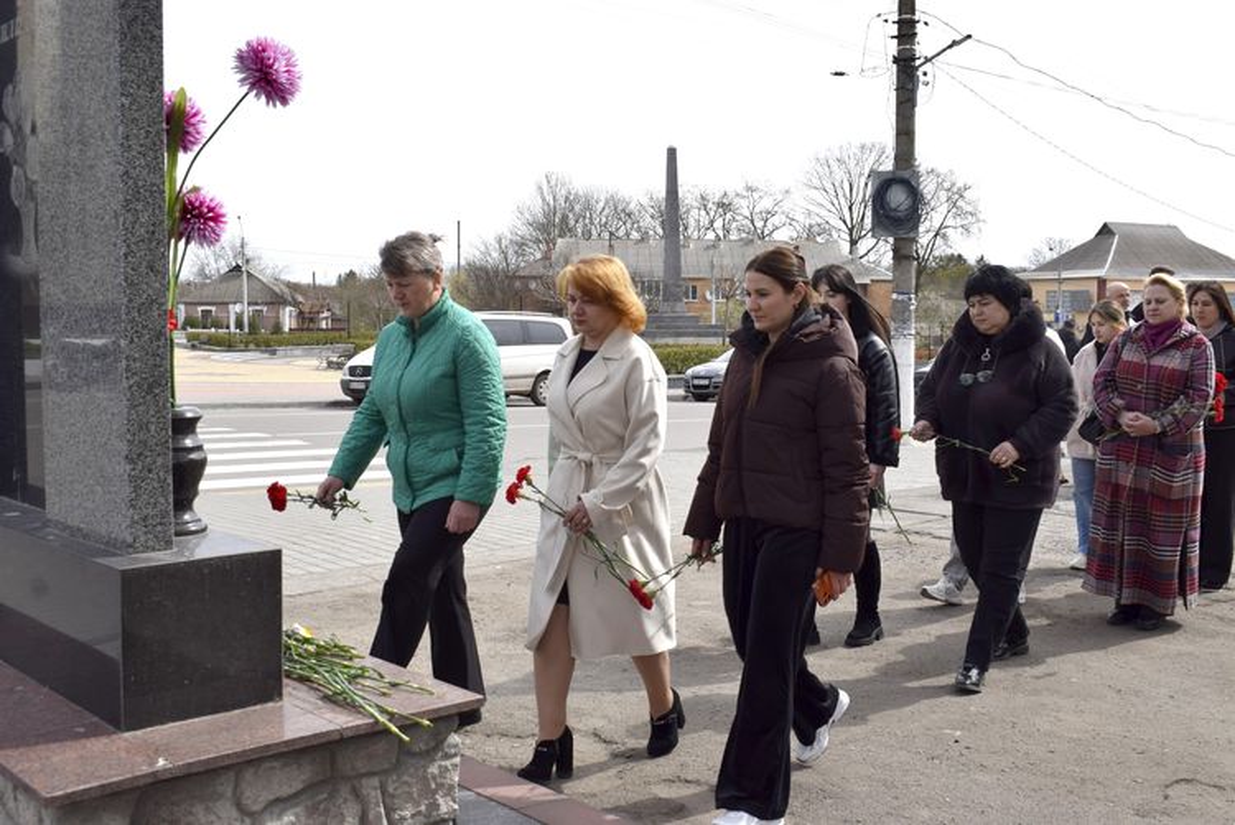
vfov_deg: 35.5
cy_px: 412
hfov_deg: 51.3
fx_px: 1287
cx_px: 618
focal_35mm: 38
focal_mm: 25
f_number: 10
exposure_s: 1/200
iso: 100
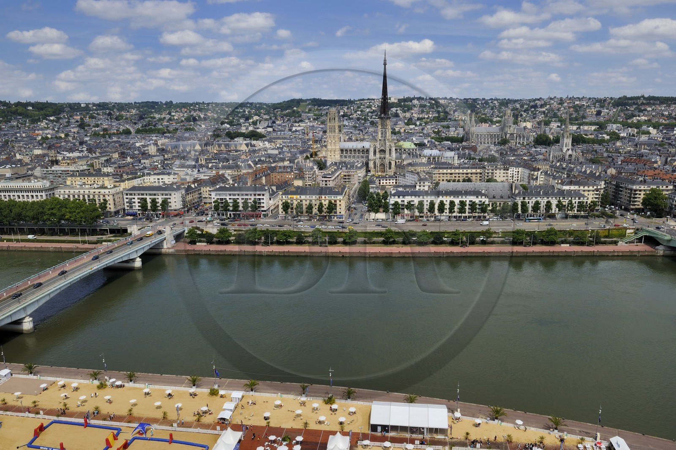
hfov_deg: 73.8
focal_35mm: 24
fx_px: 451
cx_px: 338
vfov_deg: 53.1
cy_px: 225
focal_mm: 24
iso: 200
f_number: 11
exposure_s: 1/320
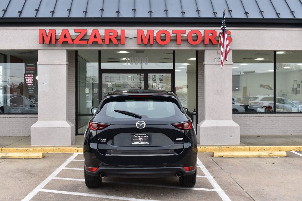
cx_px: 151
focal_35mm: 44
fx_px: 365
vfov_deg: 30.8
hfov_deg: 45.0
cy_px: 100
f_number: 8
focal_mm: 29
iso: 400
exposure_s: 1/60
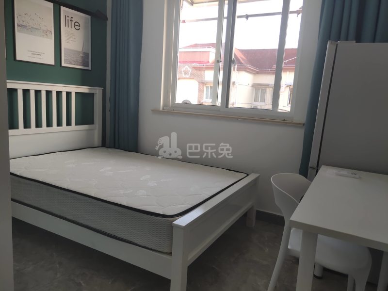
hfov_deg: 61.7
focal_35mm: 29
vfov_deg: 48.2
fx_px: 325
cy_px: 146
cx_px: 194
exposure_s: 1/104
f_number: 1.8
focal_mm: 4.27
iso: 61
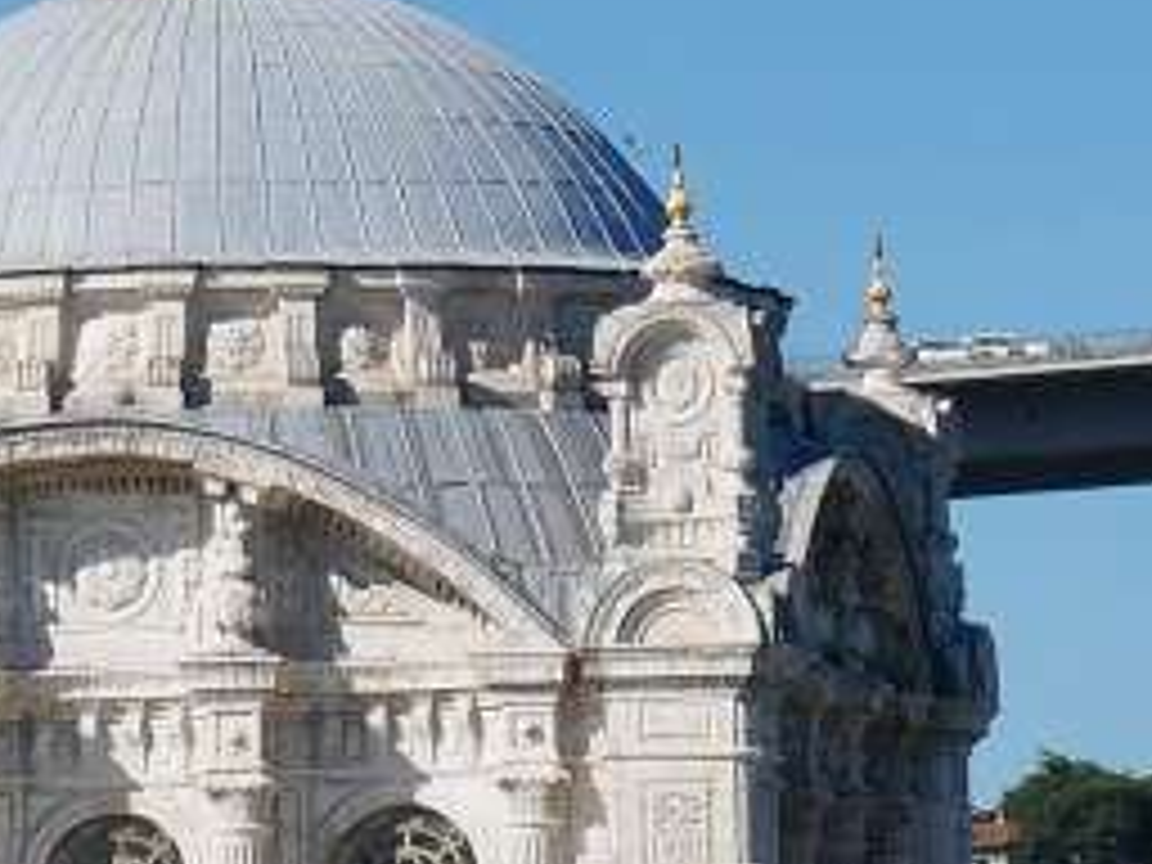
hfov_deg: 6.7
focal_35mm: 292
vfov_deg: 5.1
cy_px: 360
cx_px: -515
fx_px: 9718
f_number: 10
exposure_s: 1/500
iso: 200
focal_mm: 35
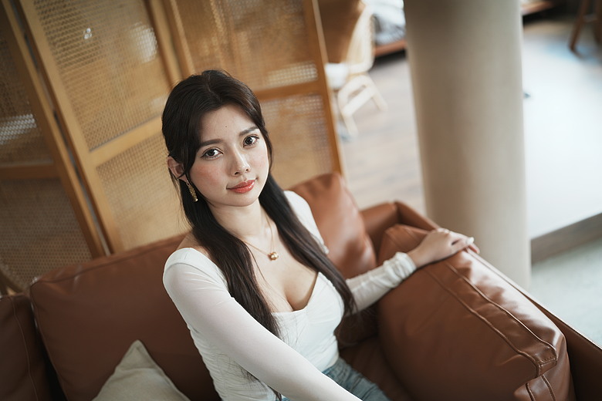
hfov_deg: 54.4
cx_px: 301
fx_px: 585
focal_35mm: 35
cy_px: 200
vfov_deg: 37.9
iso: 200
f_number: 1.4
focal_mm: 35
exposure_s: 1/250
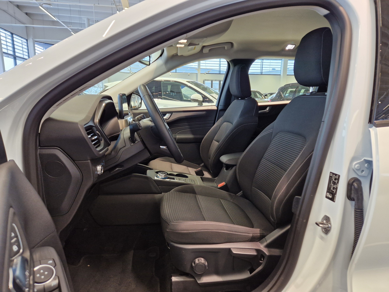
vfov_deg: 58.9
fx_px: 258
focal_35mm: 23
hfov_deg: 73.9
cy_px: 146
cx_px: 194
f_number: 1.8
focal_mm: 5.4
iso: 200
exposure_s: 1/100
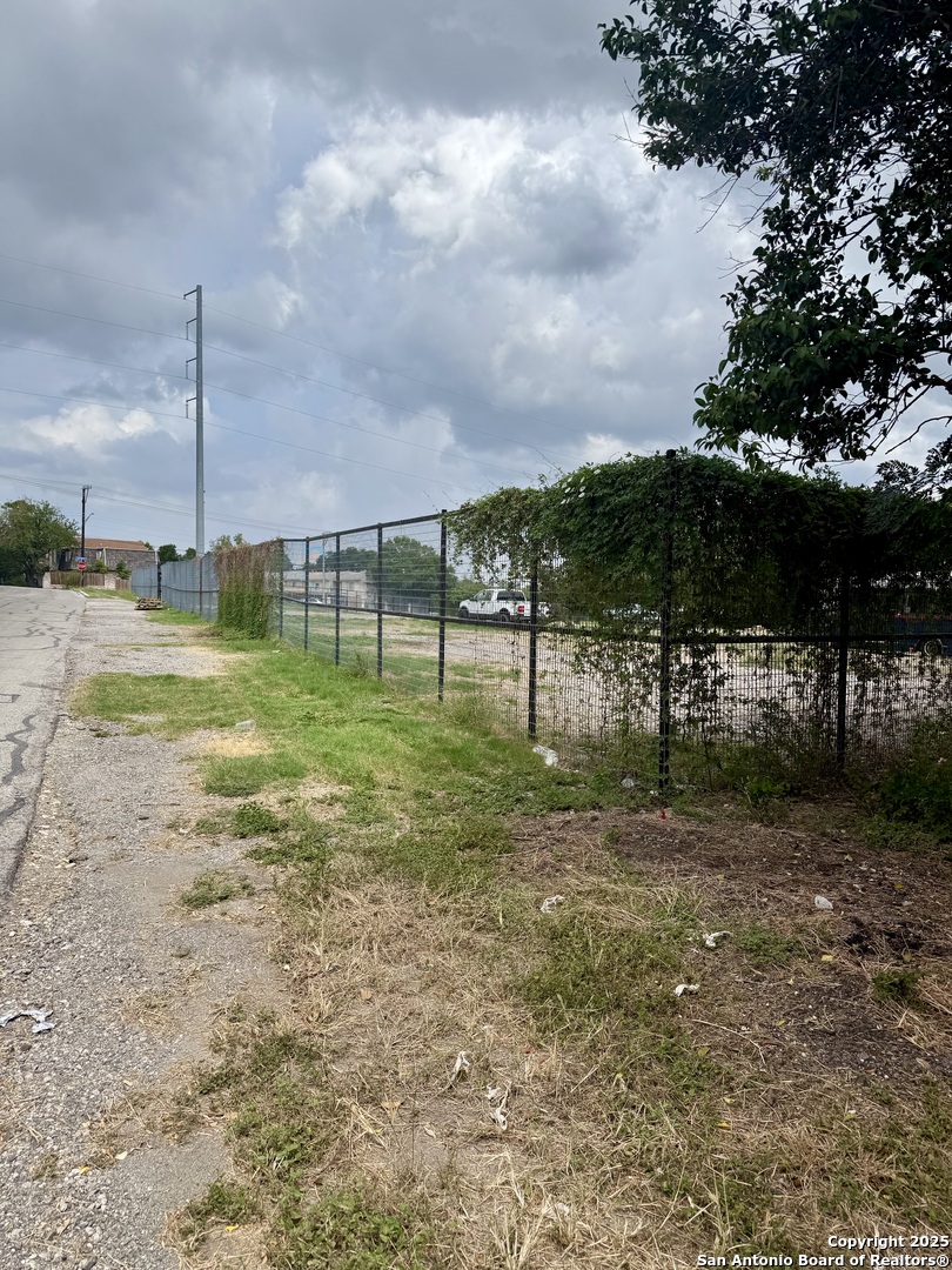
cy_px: 635
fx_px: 880
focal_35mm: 24
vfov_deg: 71.6
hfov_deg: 56.8
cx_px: 476
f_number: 1.78
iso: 80
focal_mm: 6.76
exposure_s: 1/5319
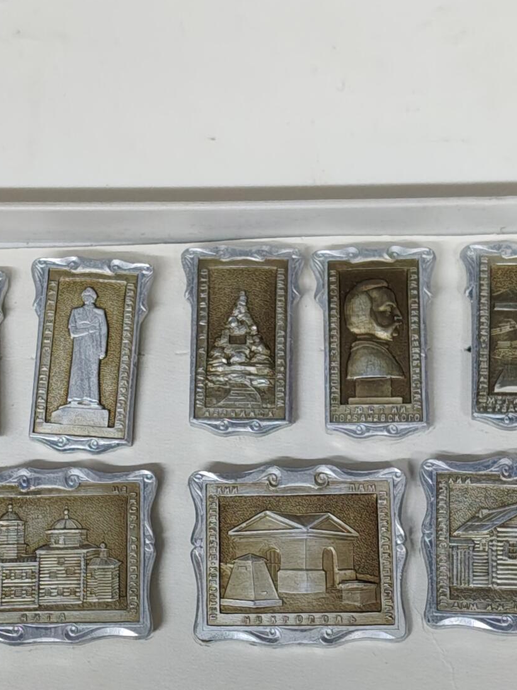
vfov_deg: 23.1
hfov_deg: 17.6
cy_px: 515
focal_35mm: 84
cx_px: 247
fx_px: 1672
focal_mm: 4.84
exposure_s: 1/50
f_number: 1.88
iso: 688
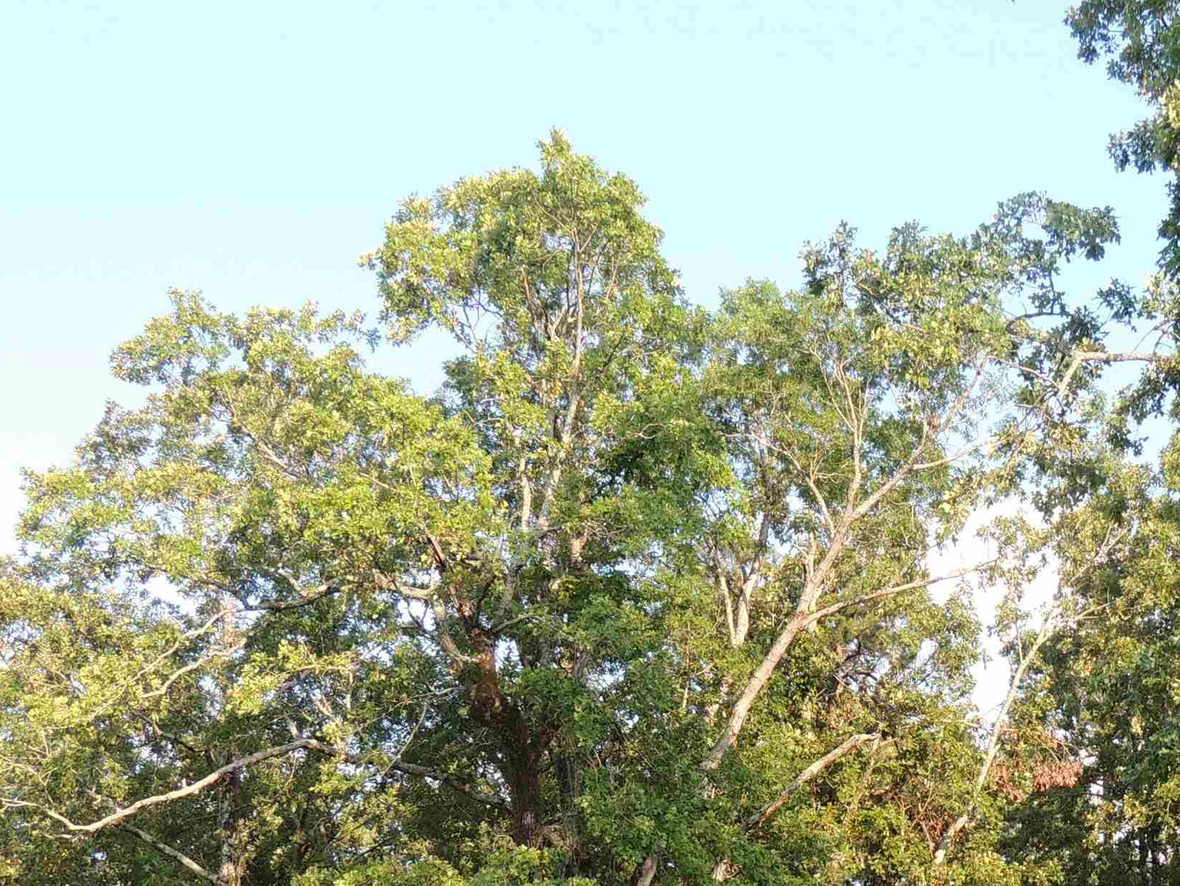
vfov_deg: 19.4
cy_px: 749
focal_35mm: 75
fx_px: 2557
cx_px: 931
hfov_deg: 25.6
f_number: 3.3
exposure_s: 1/200
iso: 100
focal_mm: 7.1
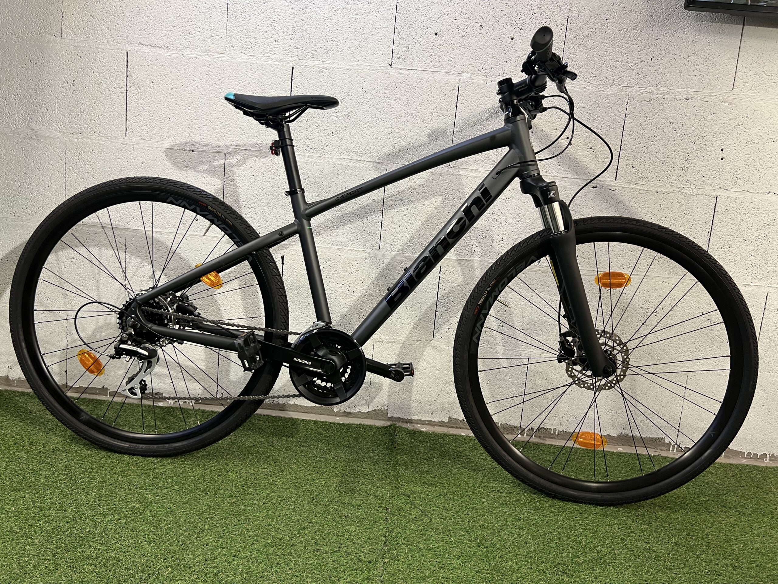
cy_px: 292
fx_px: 584
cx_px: 389
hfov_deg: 67.3
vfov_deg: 53.1
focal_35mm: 26
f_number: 1.5
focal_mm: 5.7
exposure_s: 1/50
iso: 80
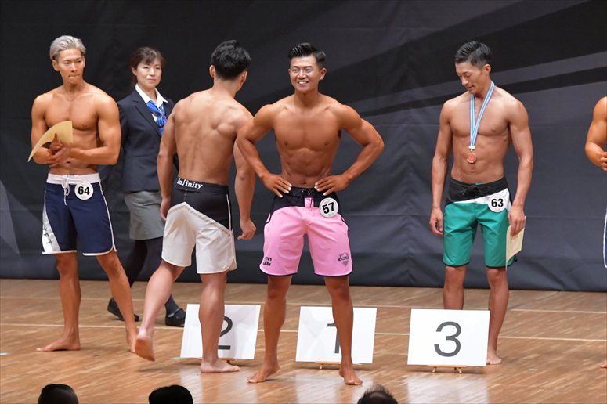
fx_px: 4298
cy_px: 202
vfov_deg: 5.4
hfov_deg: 8.1
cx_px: 304
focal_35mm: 255
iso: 8000
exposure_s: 1/400
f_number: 5.6
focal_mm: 170
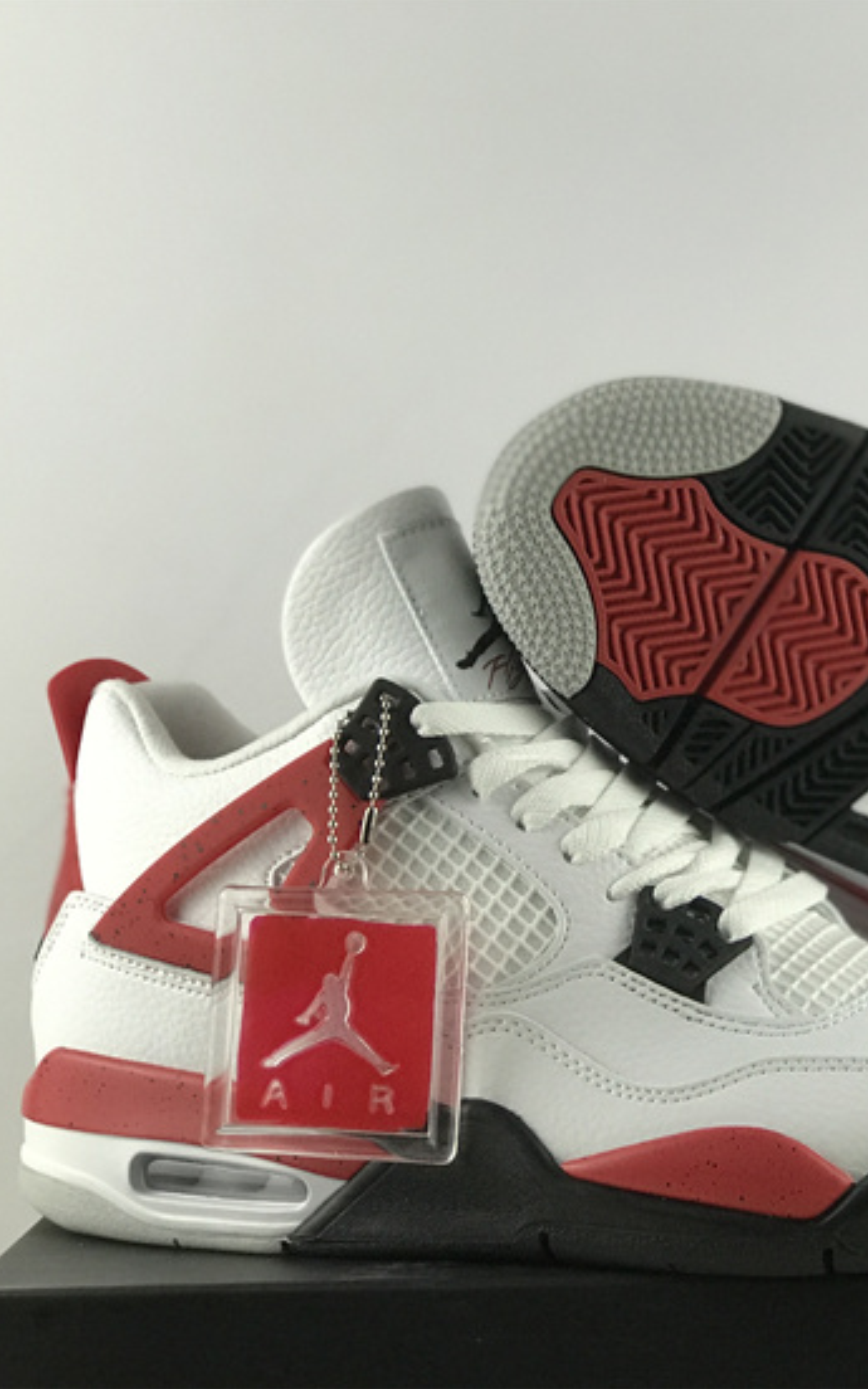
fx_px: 3066
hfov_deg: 16.0
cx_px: 735
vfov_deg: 25.5
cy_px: 693
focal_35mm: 81
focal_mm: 6.6
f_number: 2.8
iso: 50
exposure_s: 1/50
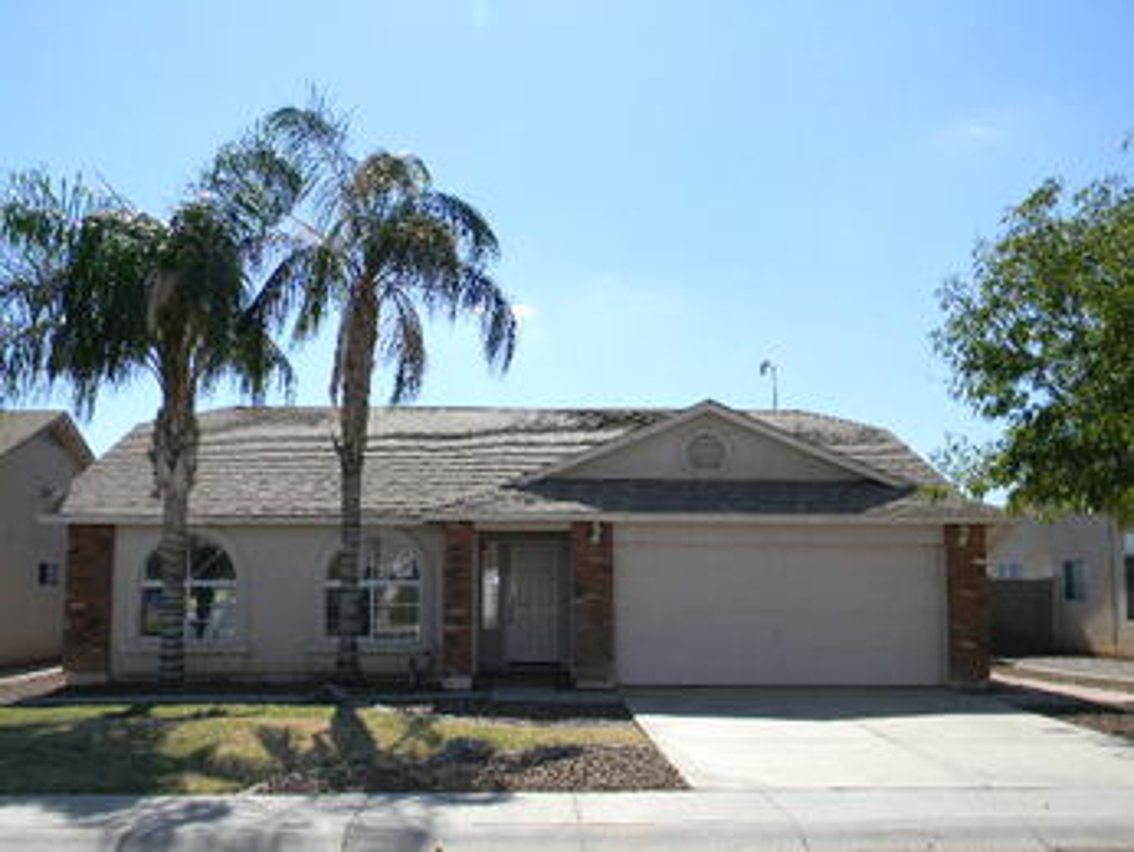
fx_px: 1180
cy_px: 426
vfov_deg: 39.7
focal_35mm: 36
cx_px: 567
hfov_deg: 51.3
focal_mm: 6.4
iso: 112
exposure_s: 1/1000
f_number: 3.7
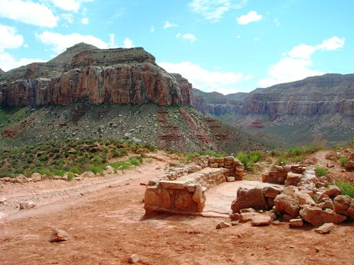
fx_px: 348
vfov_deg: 41.8
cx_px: 177
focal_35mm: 34
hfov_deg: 54.0
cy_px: 132
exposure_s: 1/250
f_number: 4.9
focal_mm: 5.7
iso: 50
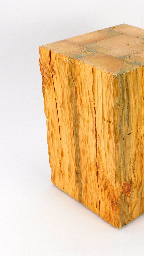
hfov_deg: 18.1
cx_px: 118
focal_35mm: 66
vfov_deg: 31.9
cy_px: 128
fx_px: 448
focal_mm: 8
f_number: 3.7
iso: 125
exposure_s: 1/125
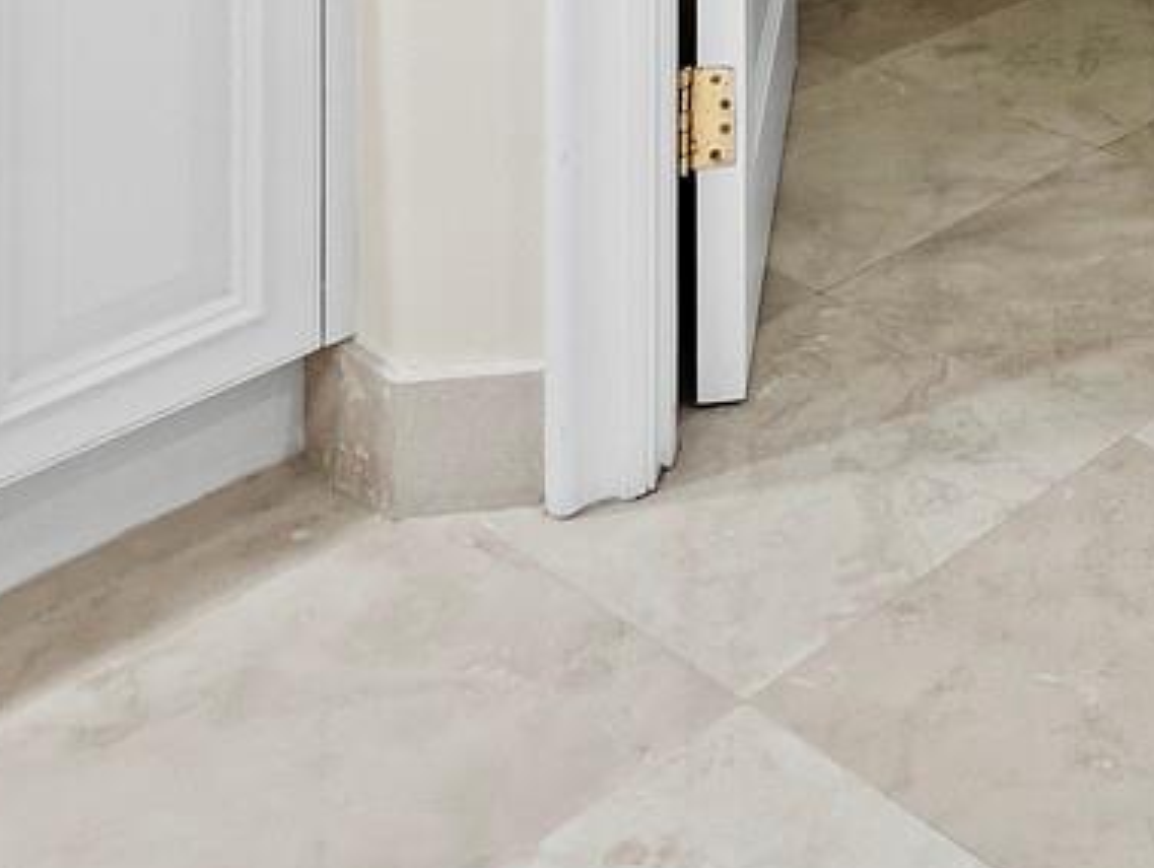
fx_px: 1969
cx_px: 1315
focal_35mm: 59
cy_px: -914
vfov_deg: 17.2
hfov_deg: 29.1
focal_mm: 7
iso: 400
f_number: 11
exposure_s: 1/2
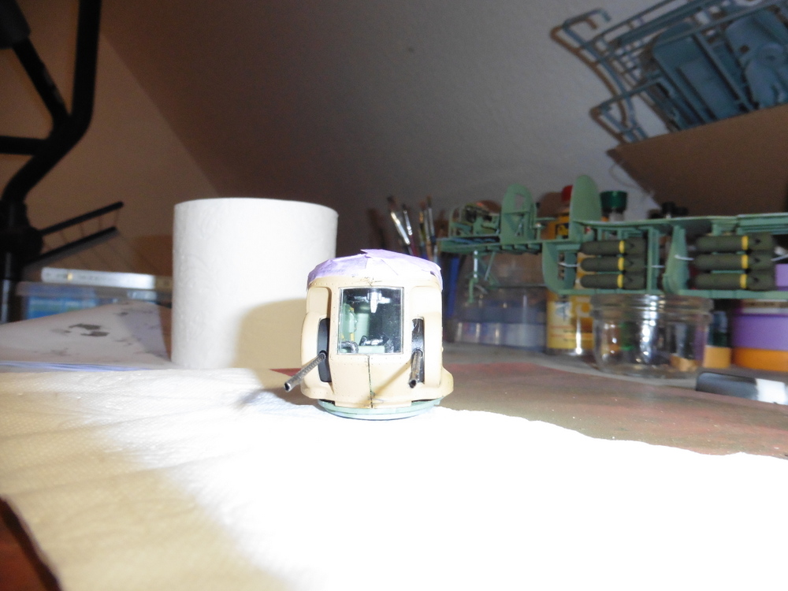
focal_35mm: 24
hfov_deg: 71.6
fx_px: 546
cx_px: 394
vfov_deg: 56.8
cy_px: 296
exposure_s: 1/60
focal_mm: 4.3
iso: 400
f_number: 3.5
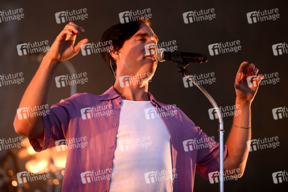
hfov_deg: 10.3
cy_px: 96
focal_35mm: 200
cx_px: 144
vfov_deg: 6.9
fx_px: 1599
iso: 1600
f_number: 2.8
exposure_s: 1/200
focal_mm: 200
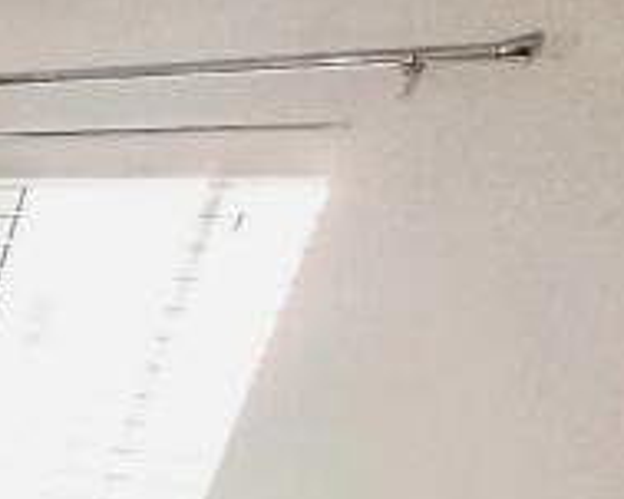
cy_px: 1051
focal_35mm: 74
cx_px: -885
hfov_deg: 14.9
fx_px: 1366
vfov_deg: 15.6
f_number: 2.2
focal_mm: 2.22
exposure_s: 1/99
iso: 200
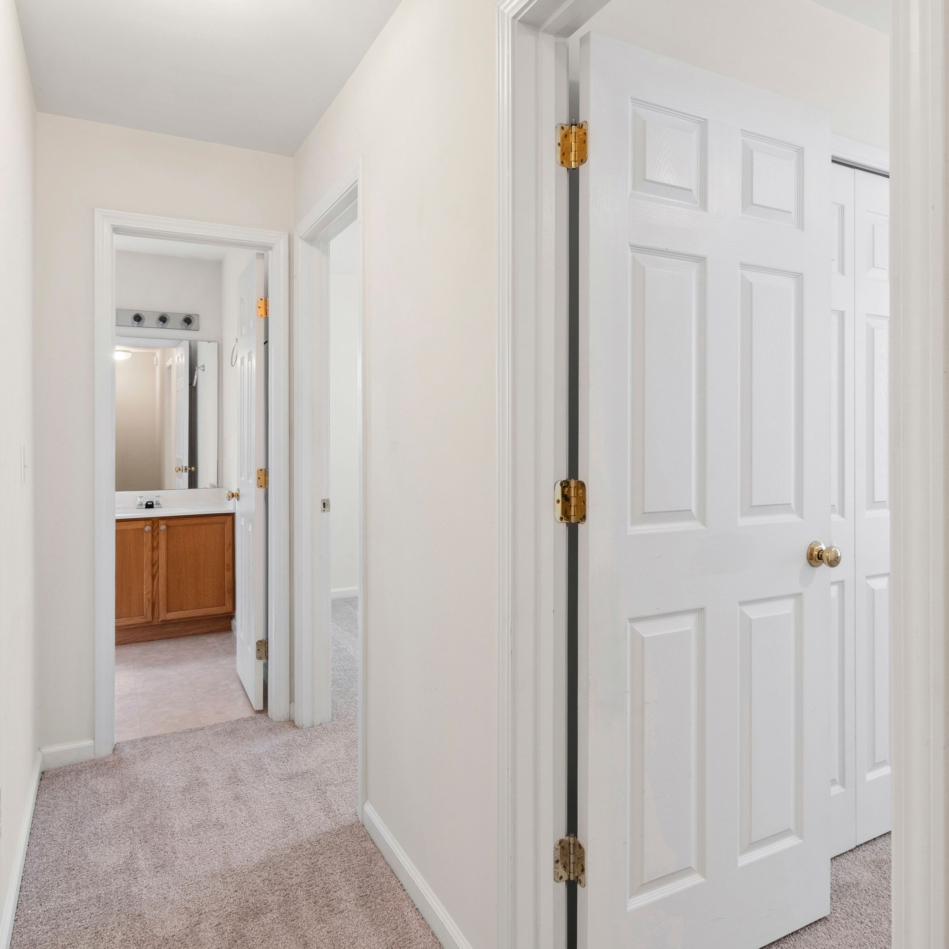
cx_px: 505
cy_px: 429
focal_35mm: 22
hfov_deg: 69.6
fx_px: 682
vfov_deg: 69.5
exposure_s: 1/2
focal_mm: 10
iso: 100
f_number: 8
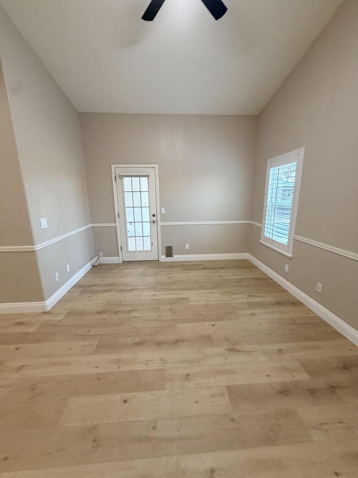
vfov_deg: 102.1
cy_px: 239
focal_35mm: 14
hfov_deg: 85.7
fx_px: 193
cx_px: 179
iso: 320
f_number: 2.2
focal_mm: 2.22
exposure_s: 1/60
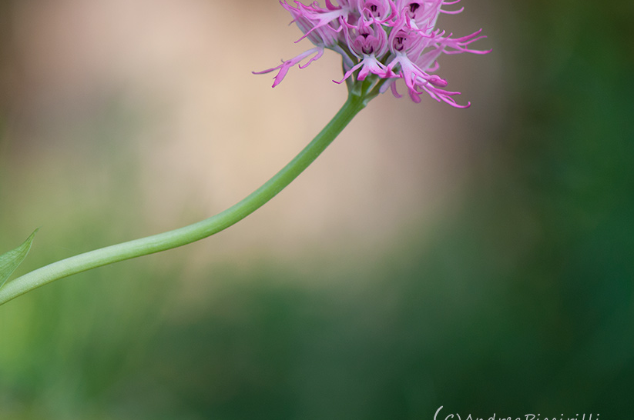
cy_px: 182
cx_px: 191
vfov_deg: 6.0
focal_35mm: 230
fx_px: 4039
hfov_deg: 9.0
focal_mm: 105
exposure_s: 1/320
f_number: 3
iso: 200
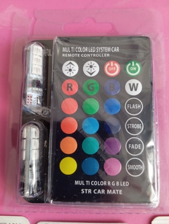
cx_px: 84
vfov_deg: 63.4
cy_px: 112
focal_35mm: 28
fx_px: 182
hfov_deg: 49.9
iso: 1125
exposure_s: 1/25
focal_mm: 4.22
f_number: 1.8
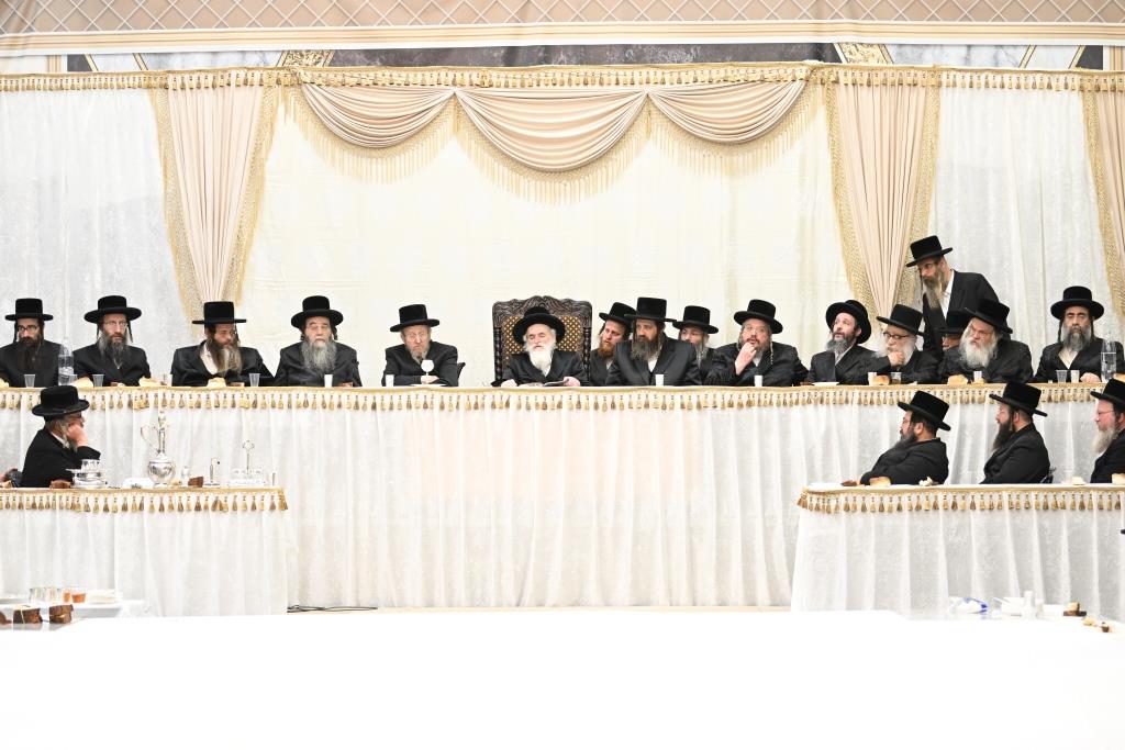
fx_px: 3188
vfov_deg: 13.4
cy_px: 375
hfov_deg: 20.0
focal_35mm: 102
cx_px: 562
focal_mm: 102
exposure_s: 1/125
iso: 800
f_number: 2.8
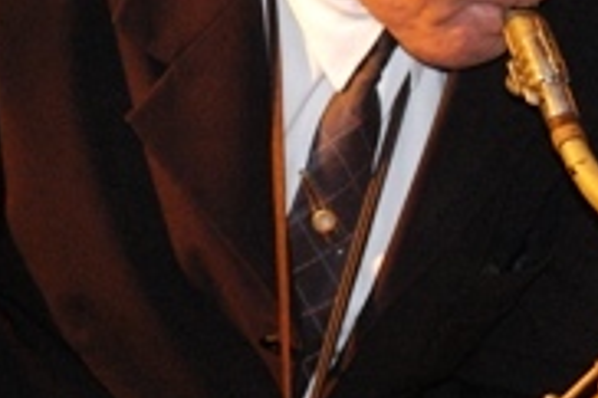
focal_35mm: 498
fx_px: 8269
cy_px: 62
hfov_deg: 4.1
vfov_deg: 2.8
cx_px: 690
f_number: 3.2
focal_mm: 135
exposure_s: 1/50
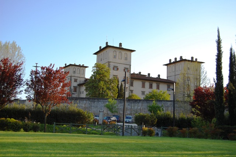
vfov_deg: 28.0
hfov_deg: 41.1
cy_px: 78
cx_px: 118
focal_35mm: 48
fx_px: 314
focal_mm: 32
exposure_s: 1/250
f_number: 6.3
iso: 200
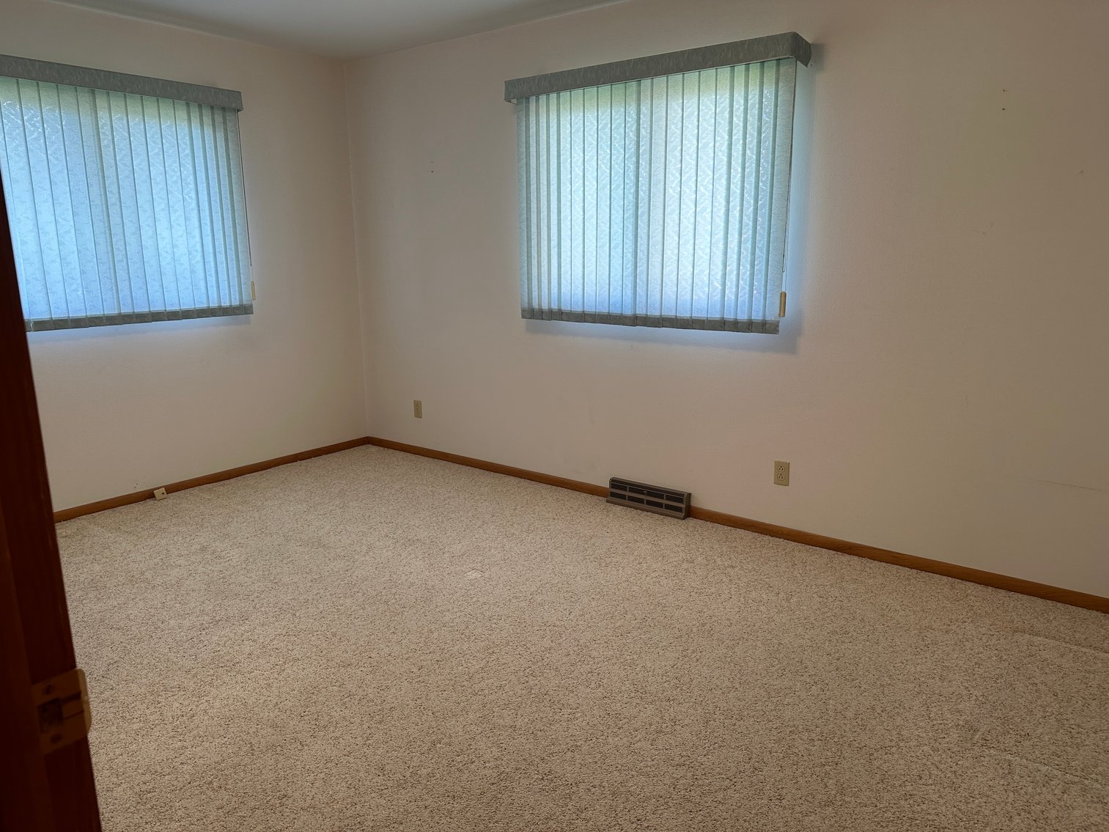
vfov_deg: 56.8
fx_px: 769
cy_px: 416
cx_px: 554
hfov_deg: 71.6
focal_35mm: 24
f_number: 1.78
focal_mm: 6.86
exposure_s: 1/120
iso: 100
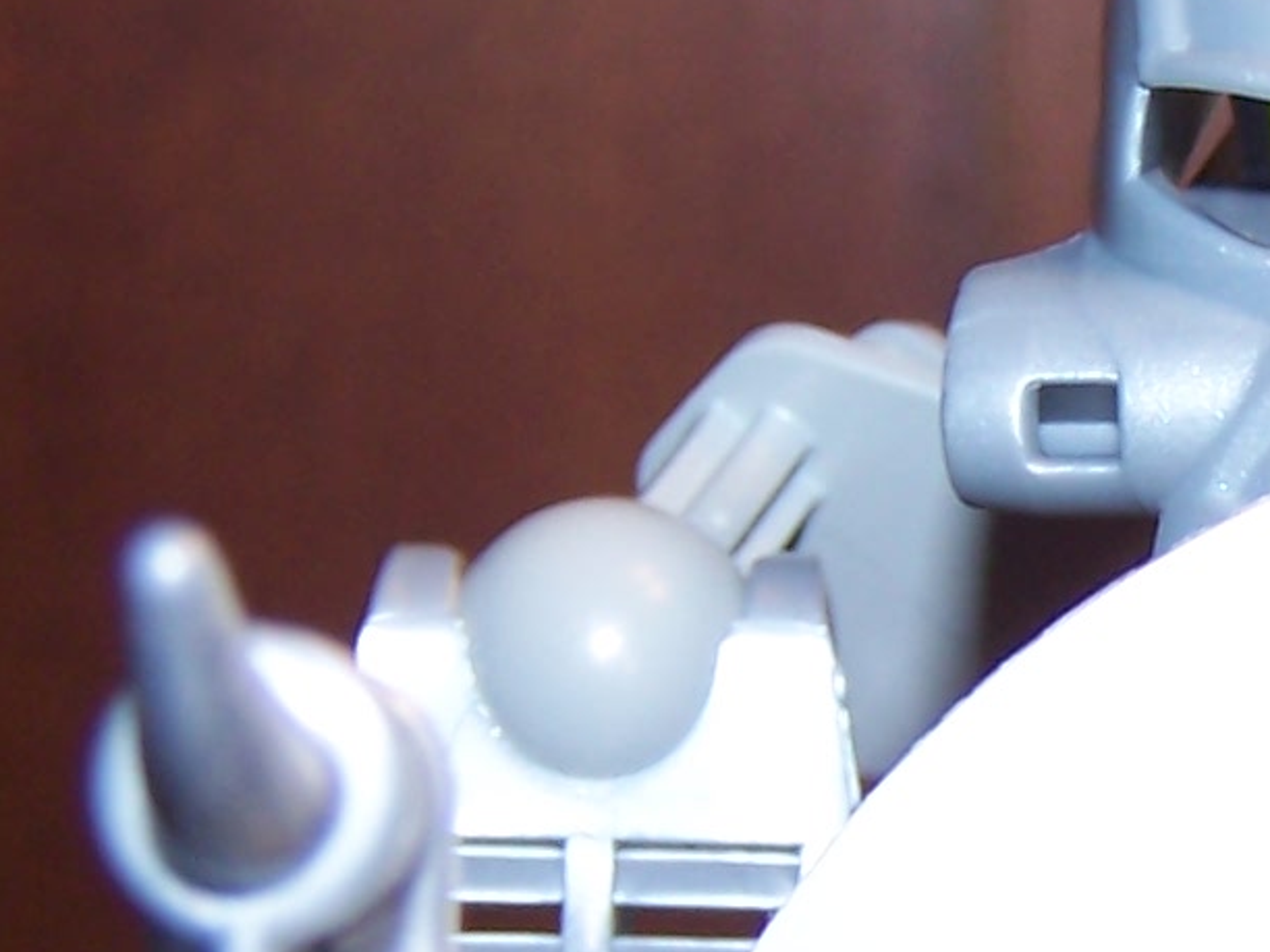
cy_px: 487
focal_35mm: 160
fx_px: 5870
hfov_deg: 12.1
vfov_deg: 9.3
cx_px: 1424
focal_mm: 6.3
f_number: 2.8
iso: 80
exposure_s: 1/60
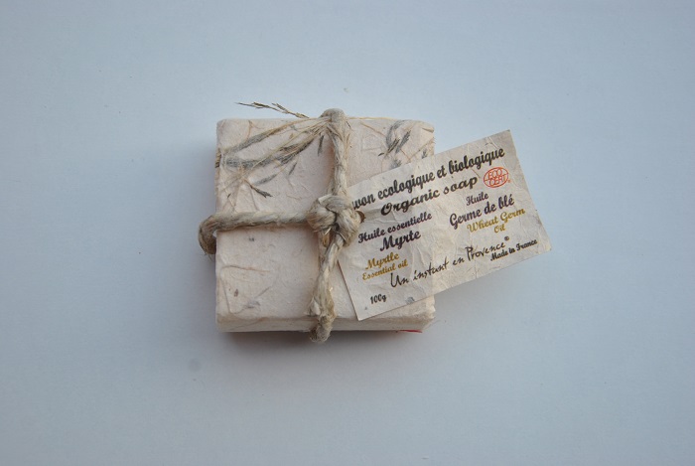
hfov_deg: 35.0
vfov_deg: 23.9
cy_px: 233
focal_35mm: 57
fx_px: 1102
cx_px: 348
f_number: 5
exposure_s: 1/100
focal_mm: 38
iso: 200
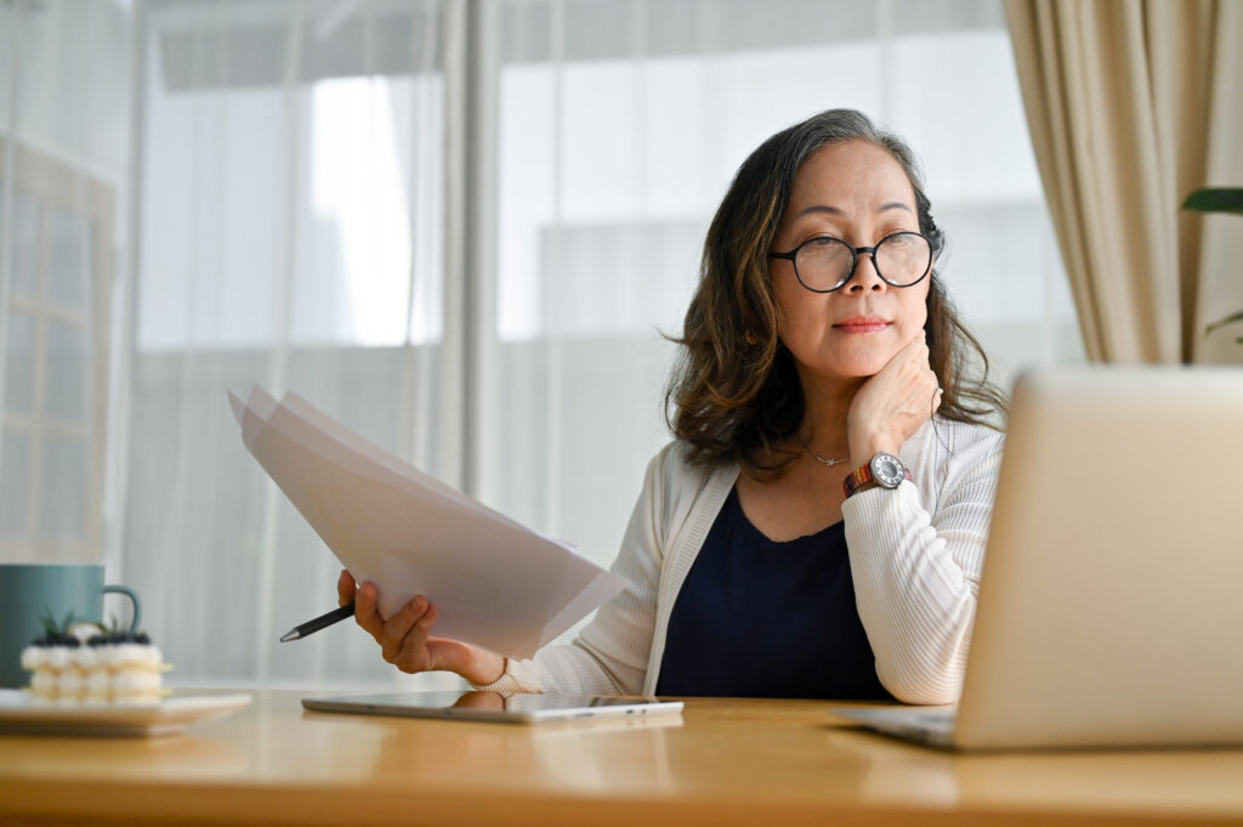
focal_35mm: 50
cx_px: 622
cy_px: 414
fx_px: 1725
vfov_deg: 26.9
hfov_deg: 39.6
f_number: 2.2
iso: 400
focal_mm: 50
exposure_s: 1/2500
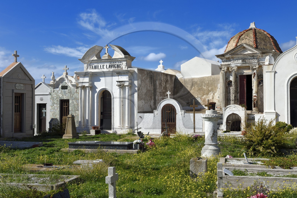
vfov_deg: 28.0
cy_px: 99
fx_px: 396
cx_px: 148
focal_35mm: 48
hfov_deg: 41.1
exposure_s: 1/250
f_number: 14
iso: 200
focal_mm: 48
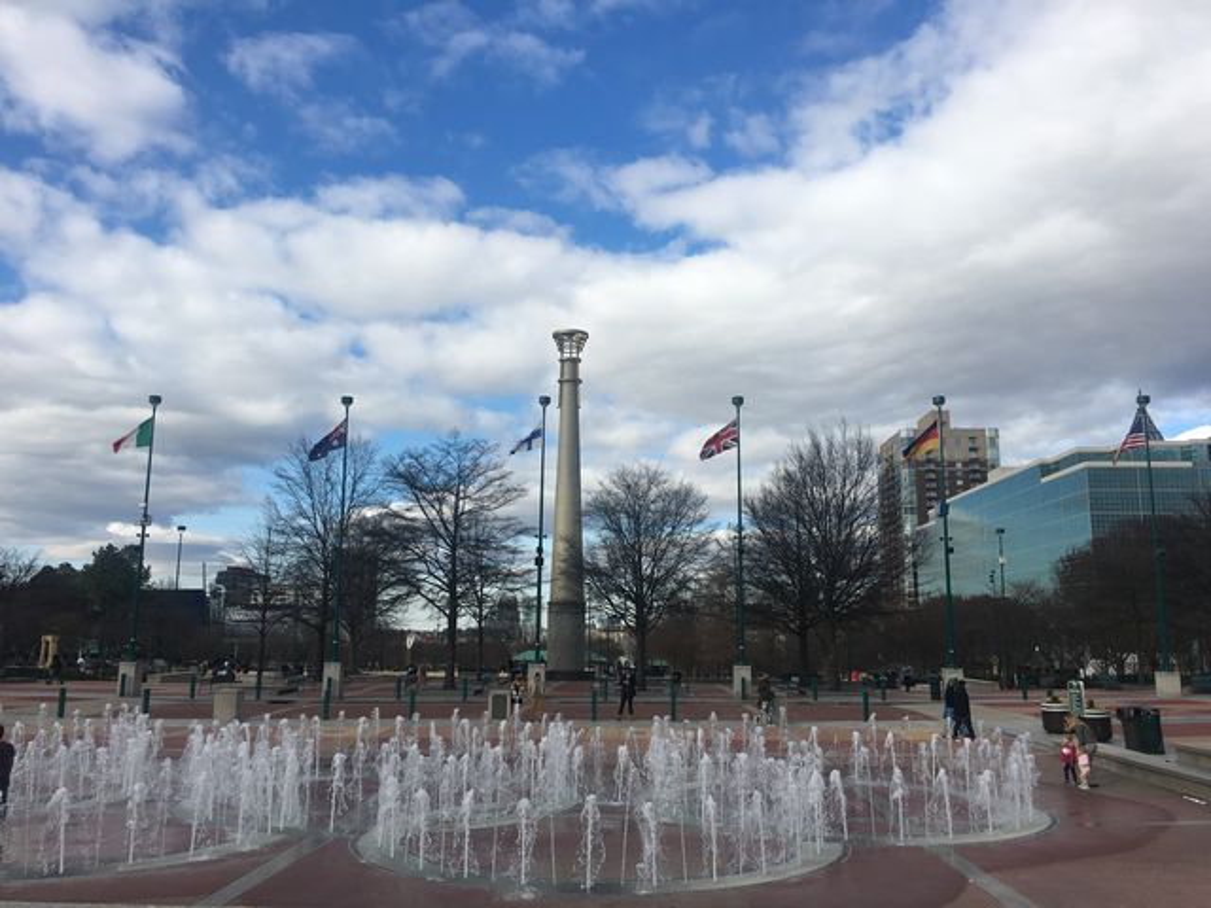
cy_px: 454
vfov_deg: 48.2
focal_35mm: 29
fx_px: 1015
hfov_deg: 61.7
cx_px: 606
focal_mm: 4.15
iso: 25
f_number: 2.2
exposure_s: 1/1637
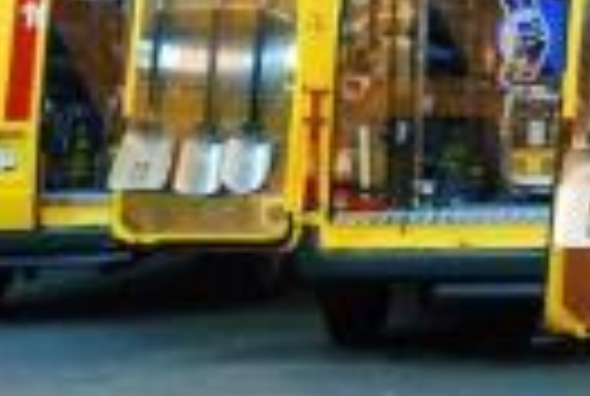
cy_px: -144
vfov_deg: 10.9
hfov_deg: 14.9
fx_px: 2020
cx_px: 1000
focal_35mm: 123
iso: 400
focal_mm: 24
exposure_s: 1/10
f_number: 5
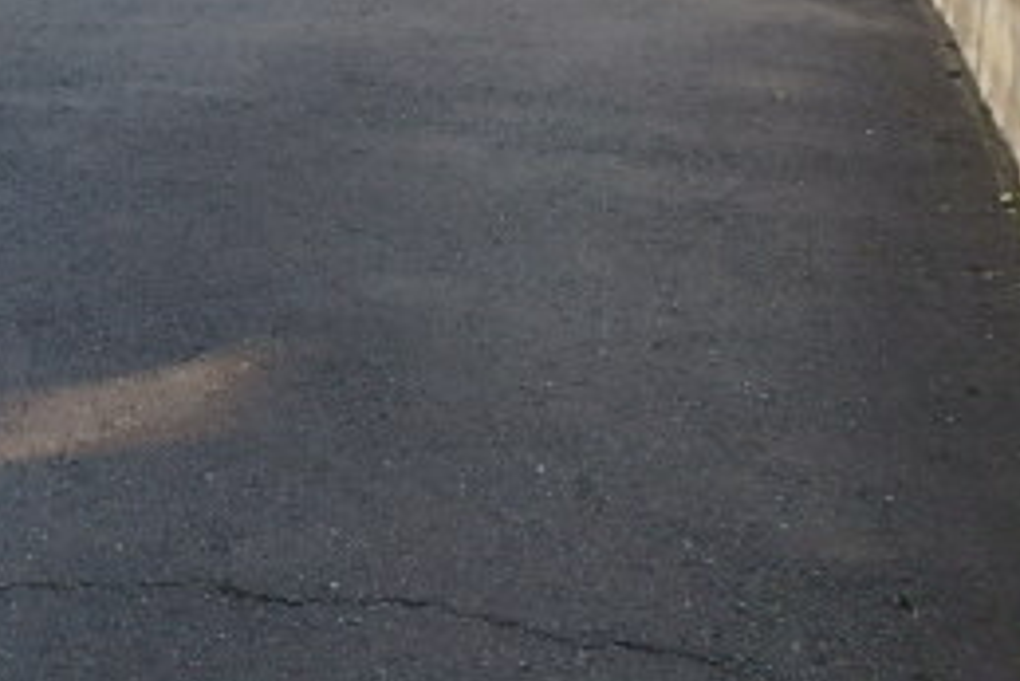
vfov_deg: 23.3
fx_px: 1531
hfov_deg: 34.5
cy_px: -102
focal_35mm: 54
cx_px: 79
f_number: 3.5
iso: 125
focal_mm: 3.7
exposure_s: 1/100
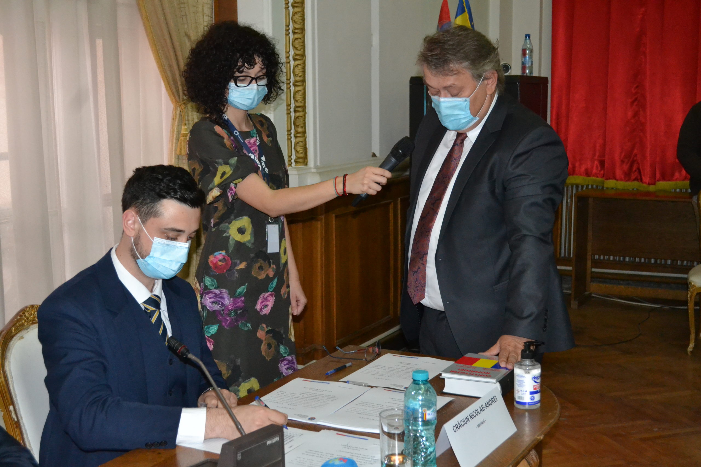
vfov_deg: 26.5
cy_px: 234
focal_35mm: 51
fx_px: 993
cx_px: 350
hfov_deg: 38.9
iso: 3200
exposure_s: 1/60
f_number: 5
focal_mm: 34
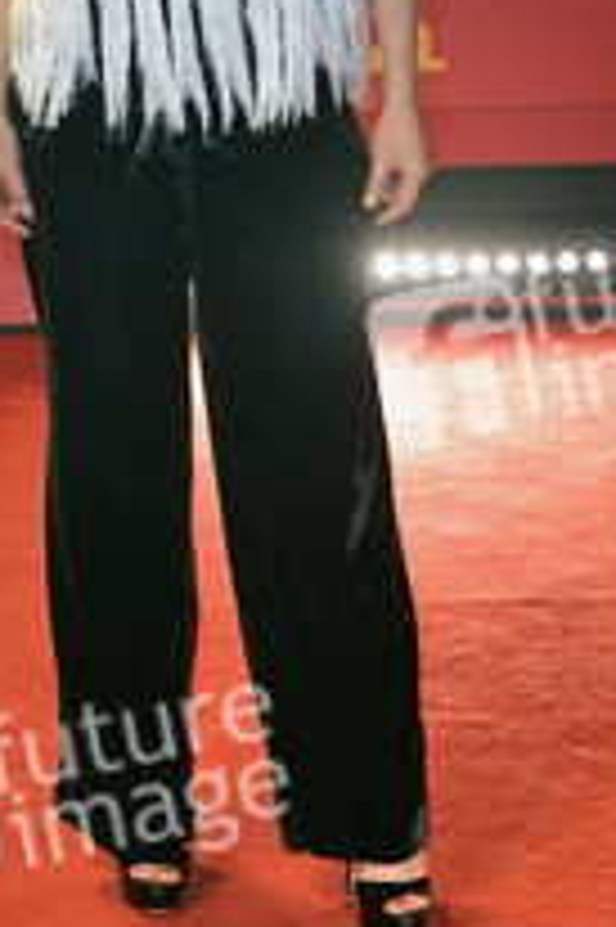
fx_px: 2494
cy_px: 117
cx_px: 189
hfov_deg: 14.1
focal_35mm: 97
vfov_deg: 20.7
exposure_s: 1/200
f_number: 5.6
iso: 1600
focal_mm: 50
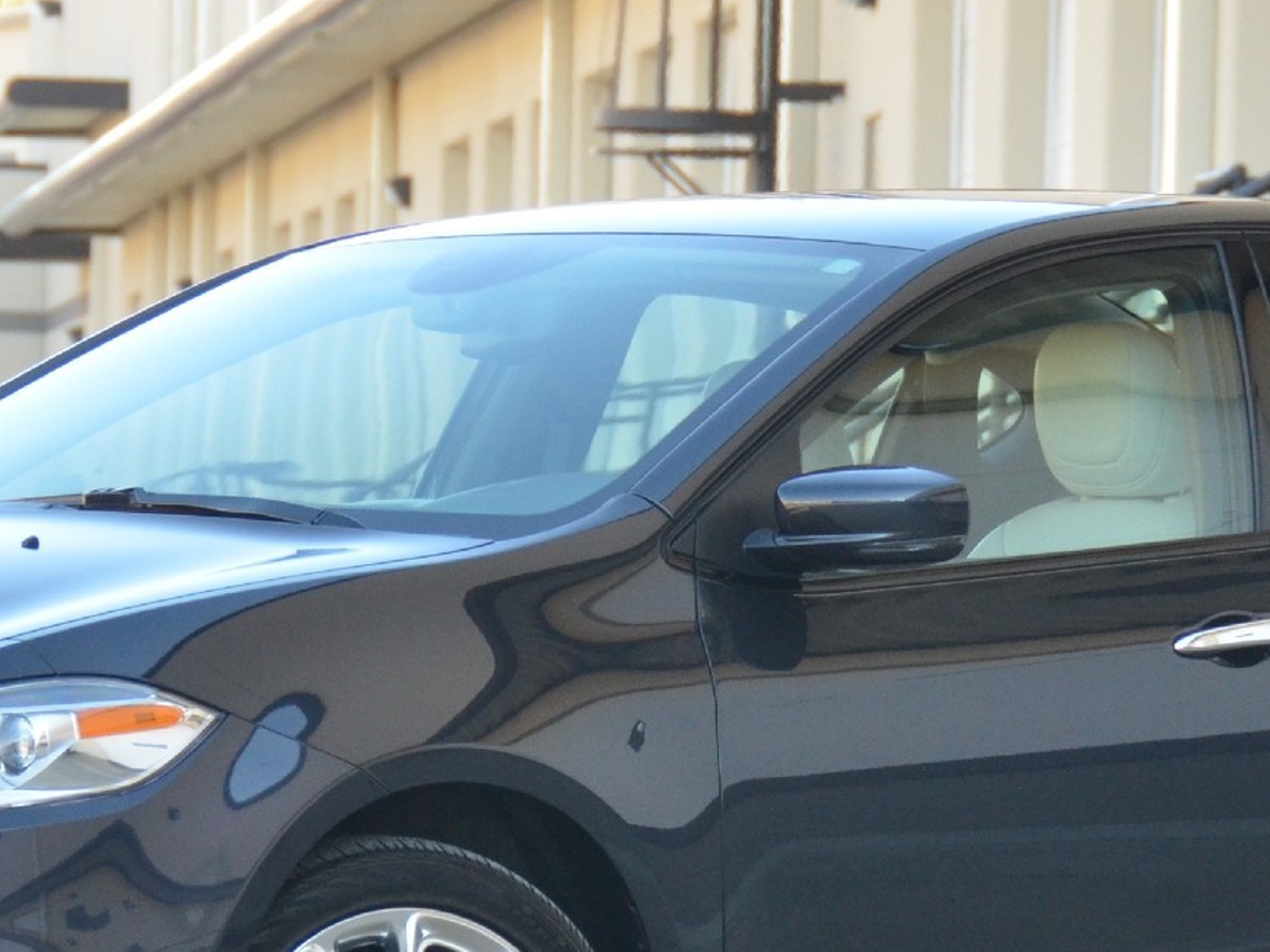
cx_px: 682
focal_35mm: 392
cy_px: 605
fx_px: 14394
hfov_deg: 5.1
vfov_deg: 3.8
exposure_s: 1/500
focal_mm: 95
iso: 1000
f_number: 5.3
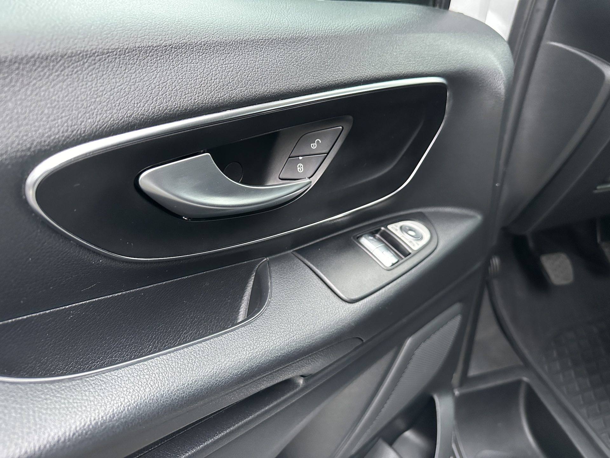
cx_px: 305
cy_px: 229
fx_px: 423
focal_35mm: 24
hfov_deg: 71.6
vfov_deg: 56.8
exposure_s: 1/60
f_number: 1.78
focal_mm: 6.86
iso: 640
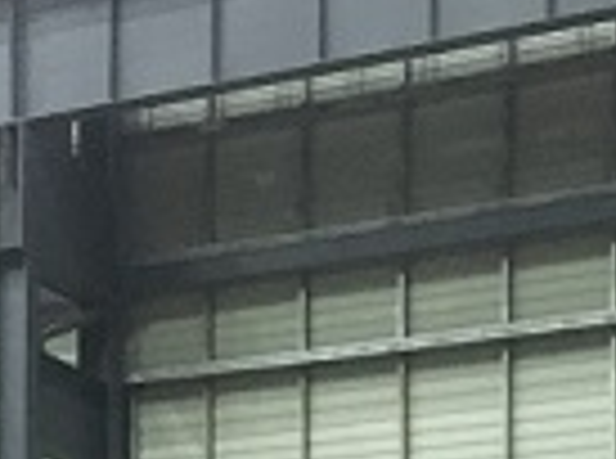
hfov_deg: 16.4
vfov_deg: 11.1
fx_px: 2130
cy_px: 945
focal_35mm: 120
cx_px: 447
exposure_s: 1/17
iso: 400
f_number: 2.2
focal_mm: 4.15
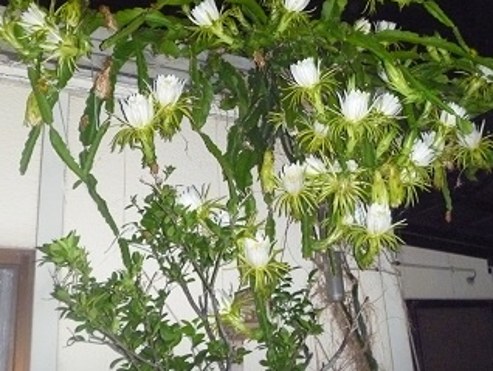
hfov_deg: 42.8
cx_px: 284
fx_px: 627
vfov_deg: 32.8
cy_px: 141
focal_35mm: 44
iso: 1000
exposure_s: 1/30
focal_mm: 6.3
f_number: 3.5
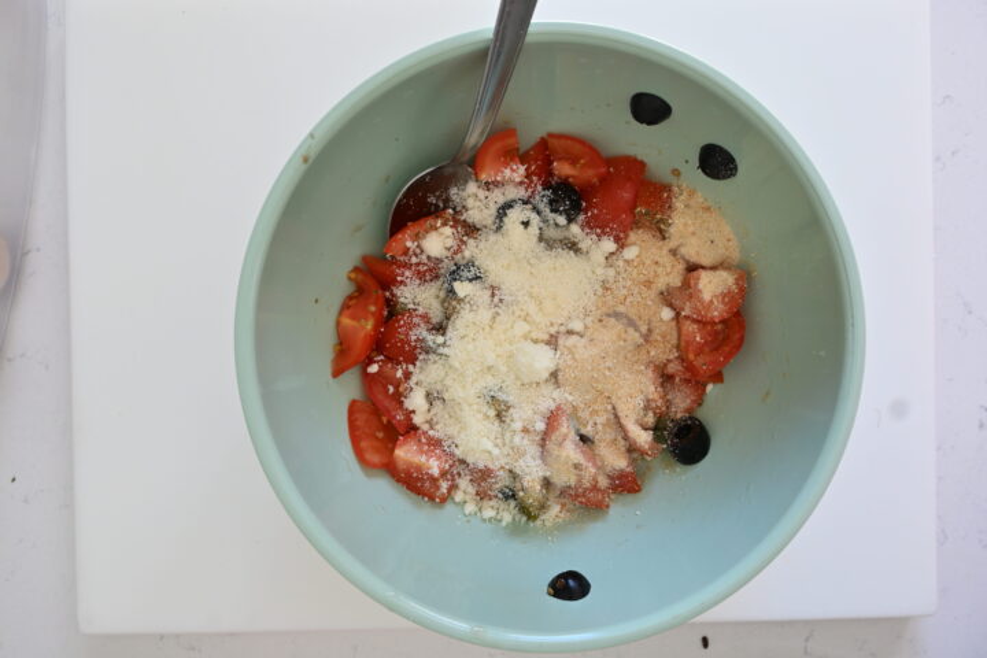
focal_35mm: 28
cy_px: 329
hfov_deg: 64.6
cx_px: 494
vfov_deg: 45.7
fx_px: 781
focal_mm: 19
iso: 100
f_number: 5.6
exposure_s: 1/15
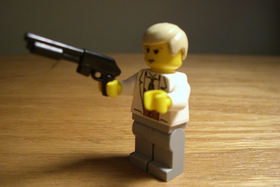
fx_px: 311
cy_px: 101
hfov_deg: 48.5
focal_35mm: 40
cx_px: 139
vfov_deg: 33.4
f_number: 2.7
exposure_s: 1/30
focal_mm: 6.2
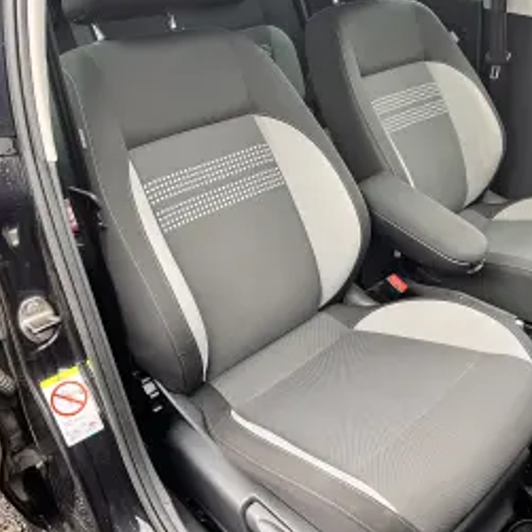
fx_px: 574
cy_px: 250
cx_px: 314
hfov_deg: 49.5
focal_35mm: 33
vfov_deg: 49.7
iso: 200
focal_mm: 5.1
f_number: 1.6
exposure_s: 1/60
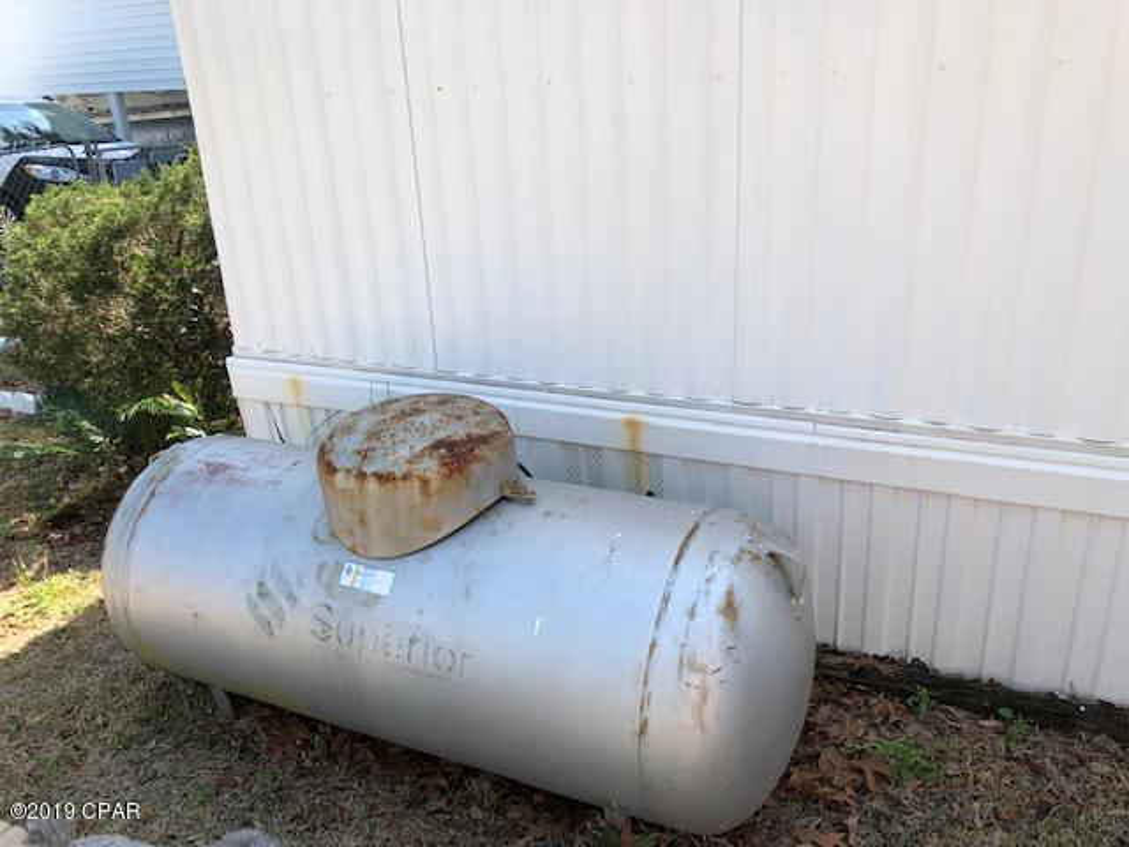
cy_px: 424
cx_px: 564
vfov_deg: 49.7
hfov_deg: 63.4
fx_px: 913
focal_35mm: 28
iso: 20
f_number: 1.8
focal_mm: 3.99
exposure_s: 1/685
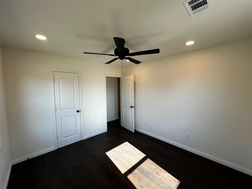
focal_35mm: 13
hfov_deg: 106.2
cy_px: 94
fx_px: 95
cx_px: 126
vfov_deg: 89.9
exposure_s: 1/120
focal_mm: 1.57
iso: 40
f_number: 1.8
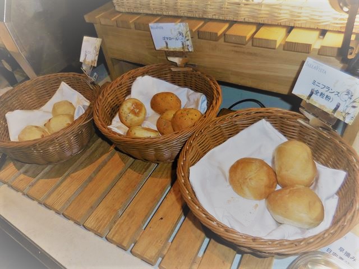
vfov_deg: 54.9
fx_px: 259
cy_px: 134
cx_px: 180
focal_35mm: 25
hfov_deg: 69.4
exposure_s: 1/25
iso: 125
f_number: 3.3
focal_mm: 4.5
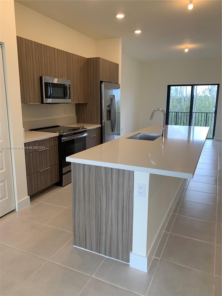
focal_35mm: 26
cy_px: 148
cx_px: 111
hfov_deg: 53.1
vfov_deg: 67.3
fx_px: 222
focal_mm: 4.25
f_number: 1.8
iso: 64
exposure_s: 1/120
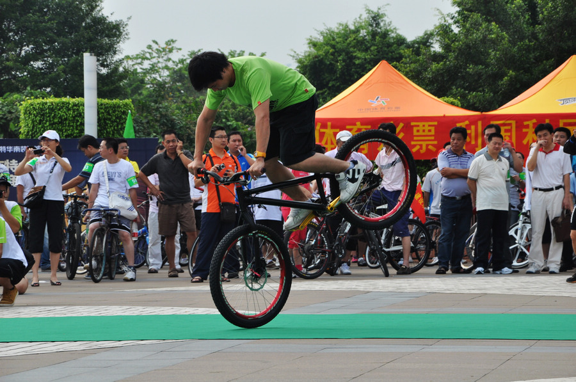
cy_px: 191
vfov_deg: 9.9
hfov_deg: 14.9
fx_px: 2204
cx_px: 288
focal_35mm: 138
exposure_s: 1/200
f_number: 9
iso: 200
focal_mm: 92
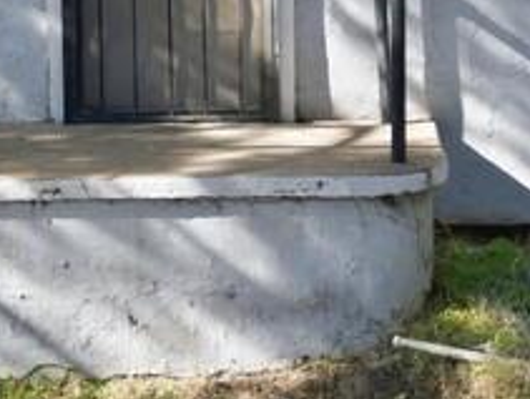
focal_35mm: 109
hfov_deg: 18.0
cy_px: -123
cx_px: 173
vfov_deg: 13.1
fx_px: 1672
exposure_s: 1/2000
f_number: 1.7
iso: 200
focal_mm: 6.7
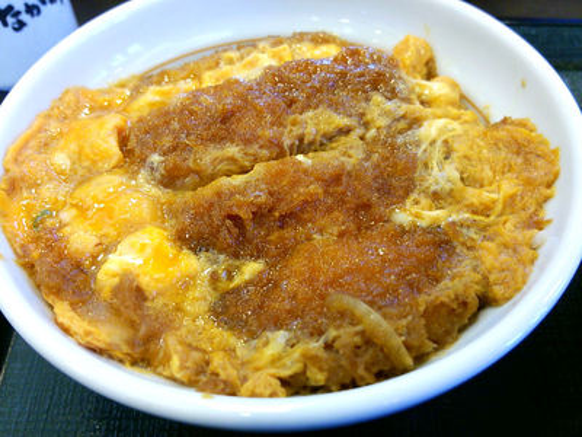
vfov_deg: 46.8
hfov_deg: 60.0
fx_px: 504
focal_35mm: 30
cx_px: 291
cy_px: 218
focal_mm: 4.06
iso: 125
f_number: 1.94
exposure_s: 1/100
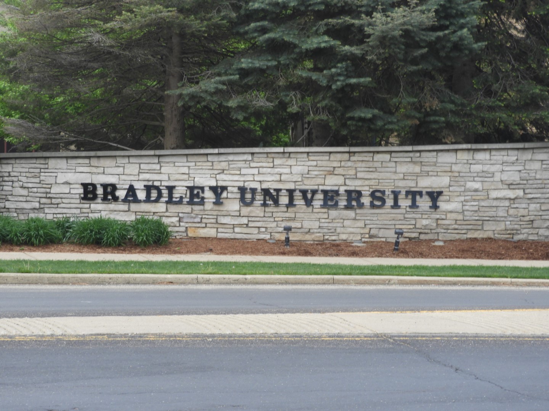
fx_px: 2141
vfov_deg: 11.0
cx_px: 274
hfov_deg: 14.6
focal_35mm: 135
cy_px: 206
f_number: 5
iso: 140
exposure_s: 1/60
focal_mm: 24.2
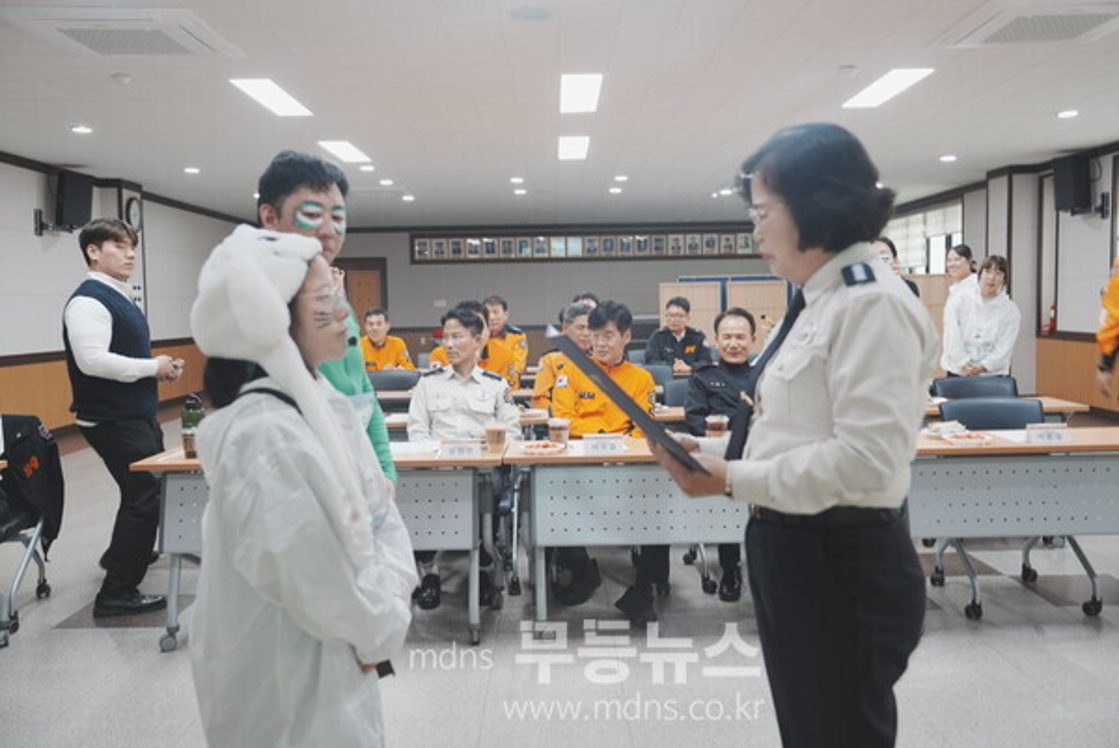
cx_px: 560
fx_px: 1026
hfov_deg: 57.2
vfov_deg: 40.0
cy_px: 374
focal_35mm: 33
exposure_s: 1/40
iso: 320
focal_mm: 33
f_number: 3.5
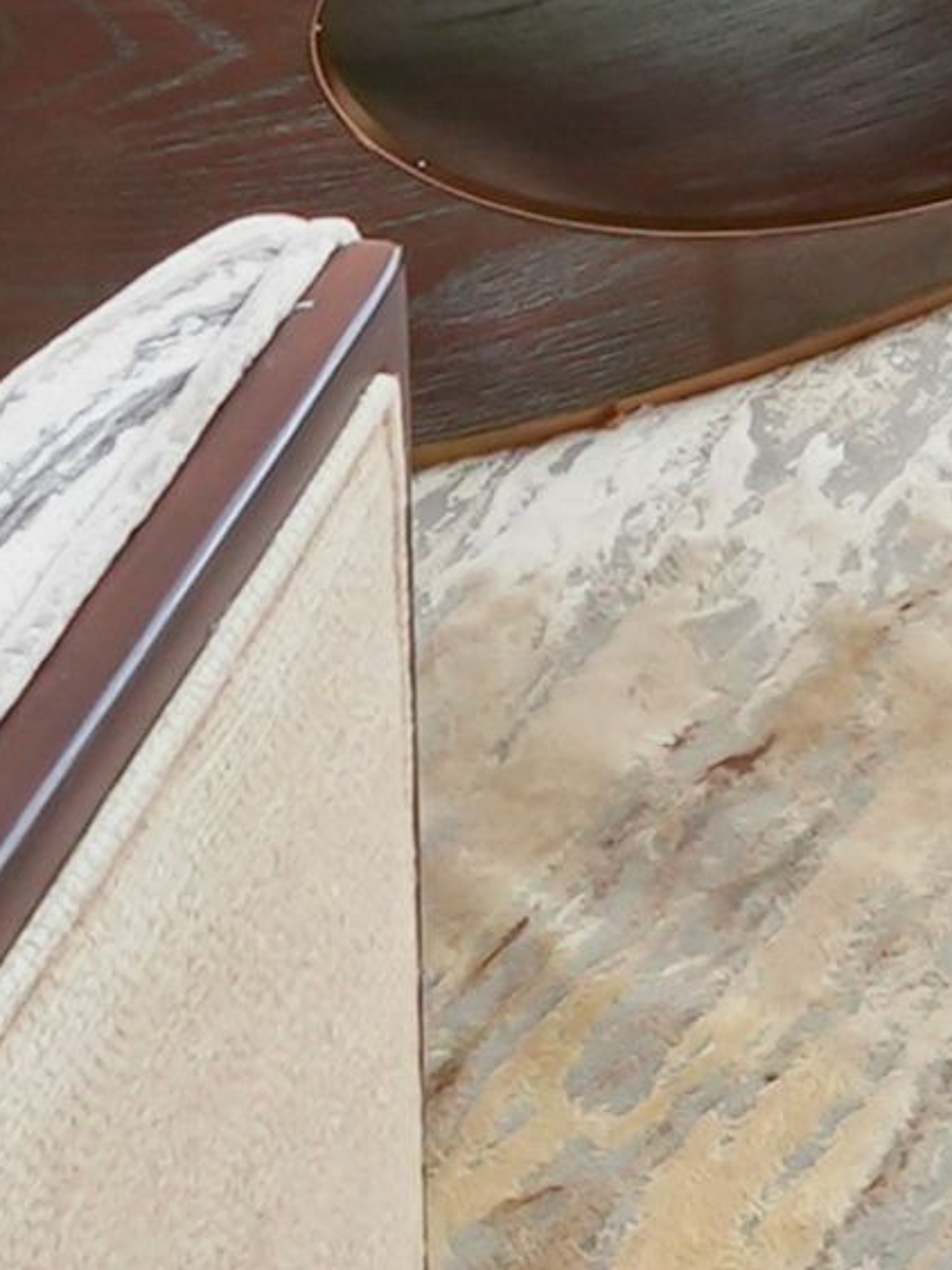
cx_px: 1814
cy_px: -1630
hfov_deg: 14.5
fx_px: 3191
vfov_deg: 15.2
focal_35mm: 87
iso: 1600
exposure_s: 1/20
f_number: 13
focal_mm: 12
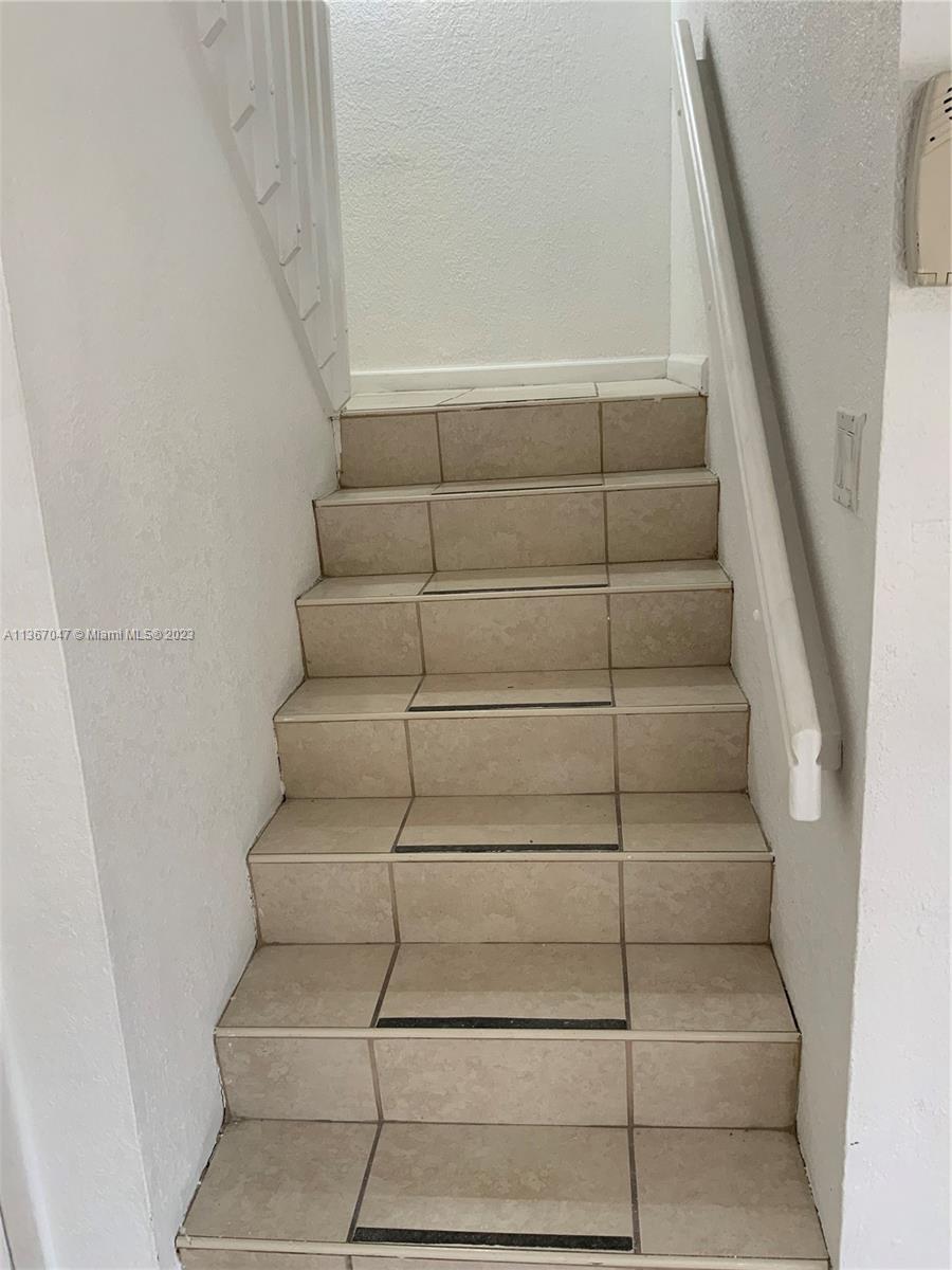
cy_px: 635
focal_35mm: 29
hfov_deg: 48.2
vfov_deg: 61.7
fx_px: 1063
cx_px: 476
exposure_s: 1/60
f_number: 1.8
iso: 50
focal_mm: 3
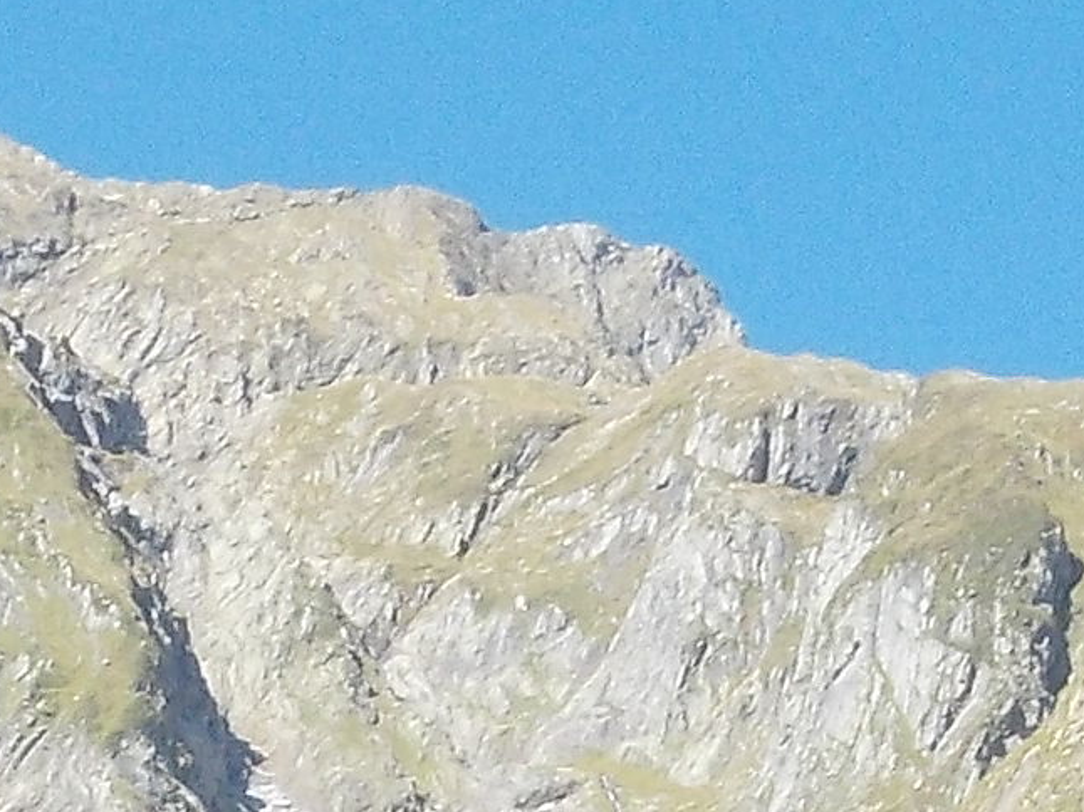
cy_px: 1403
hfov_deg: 4.9
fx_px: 12553
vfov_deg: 3.7
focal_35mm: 401
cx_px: 87
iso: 80
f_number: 4.3
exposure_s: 1/200
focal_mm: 10
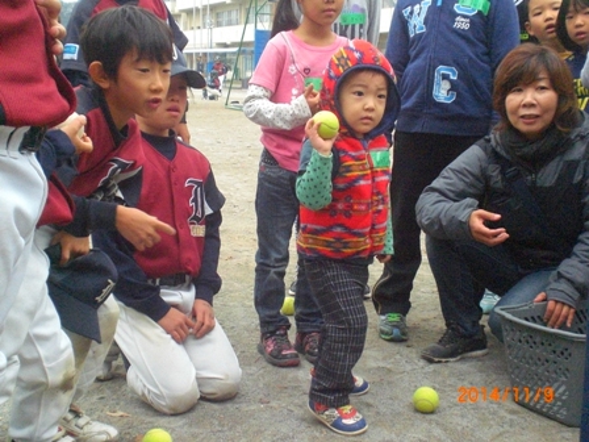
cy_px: 221
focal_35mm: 51
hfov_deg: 37.5
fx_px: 868
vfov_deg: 28.6
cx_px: 294
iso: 800
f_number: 5.1
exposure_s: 1/250
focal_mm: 8.44
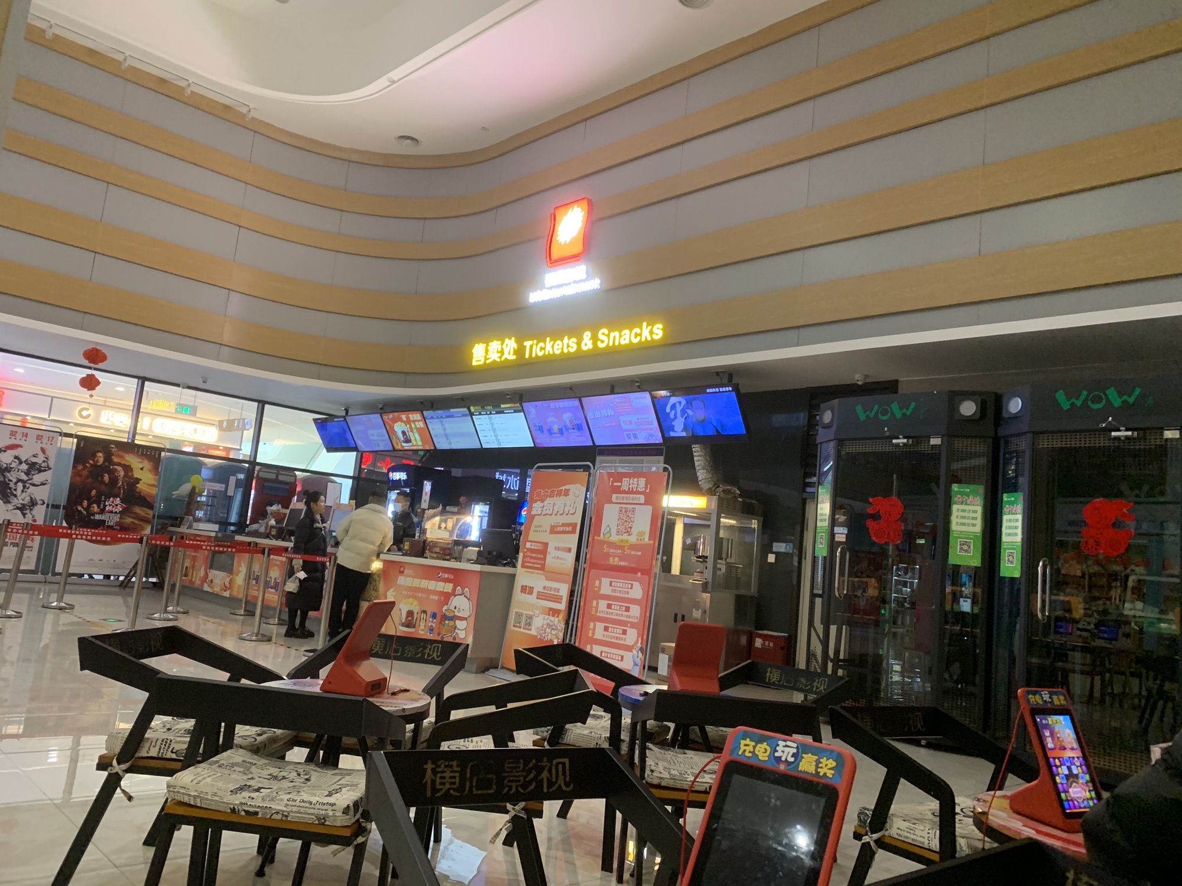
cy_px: 443
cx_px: 591
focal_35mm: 26
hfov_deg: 67.3
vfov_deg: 53.1
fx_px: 888
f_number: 1.8
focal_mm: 4.25
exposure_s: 1/50
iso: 400
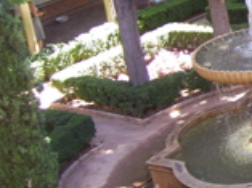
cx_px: 372
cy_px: 49
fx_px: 799
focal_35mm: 110
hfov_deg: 16.4
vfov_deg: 13.4
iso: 100
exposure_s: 1/60
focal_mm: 6
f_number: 2.7
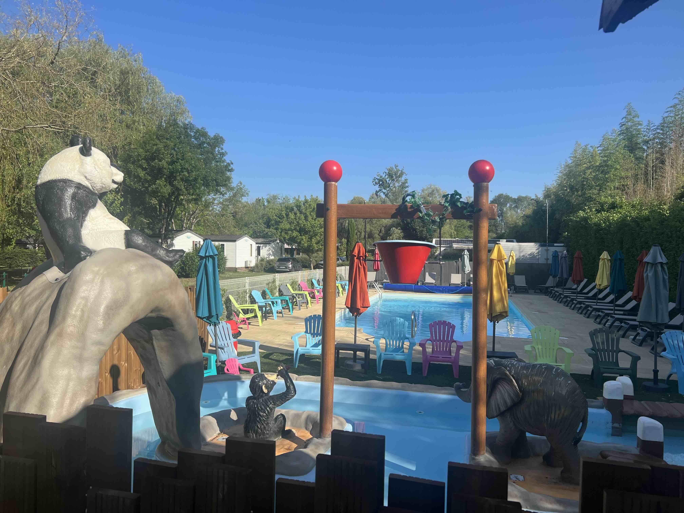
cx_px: 342
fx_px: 514
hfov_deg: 67.3
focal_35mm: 26
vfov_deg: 53.1
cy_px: 256
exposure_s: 1/3460
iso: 50
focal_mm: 5.7
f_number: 1.5
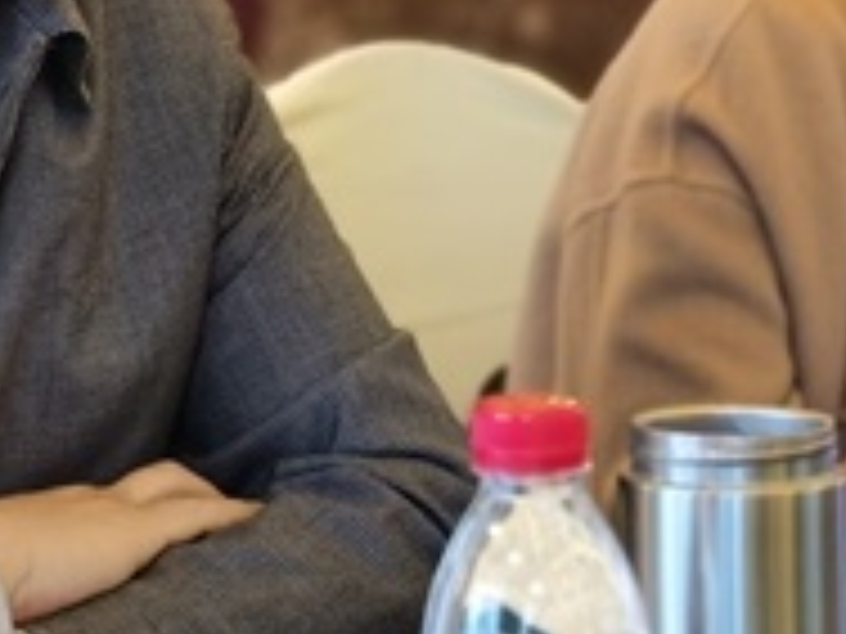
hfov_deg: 12.2
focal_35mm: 161
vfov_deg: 9.2
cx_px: 135
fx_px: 3935
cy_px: 76
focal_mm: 5.56
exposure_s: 1/100
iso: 250
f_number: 4
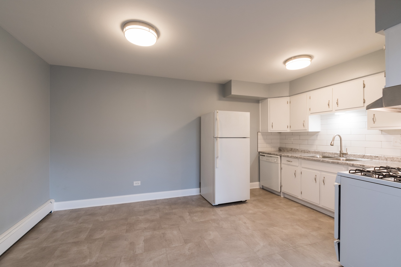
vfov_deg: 77.3
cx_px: 200
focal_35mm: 15
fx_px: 167
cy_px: 134
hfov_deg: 100.4
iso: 200
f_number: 8
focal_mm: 10
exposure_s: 1/10
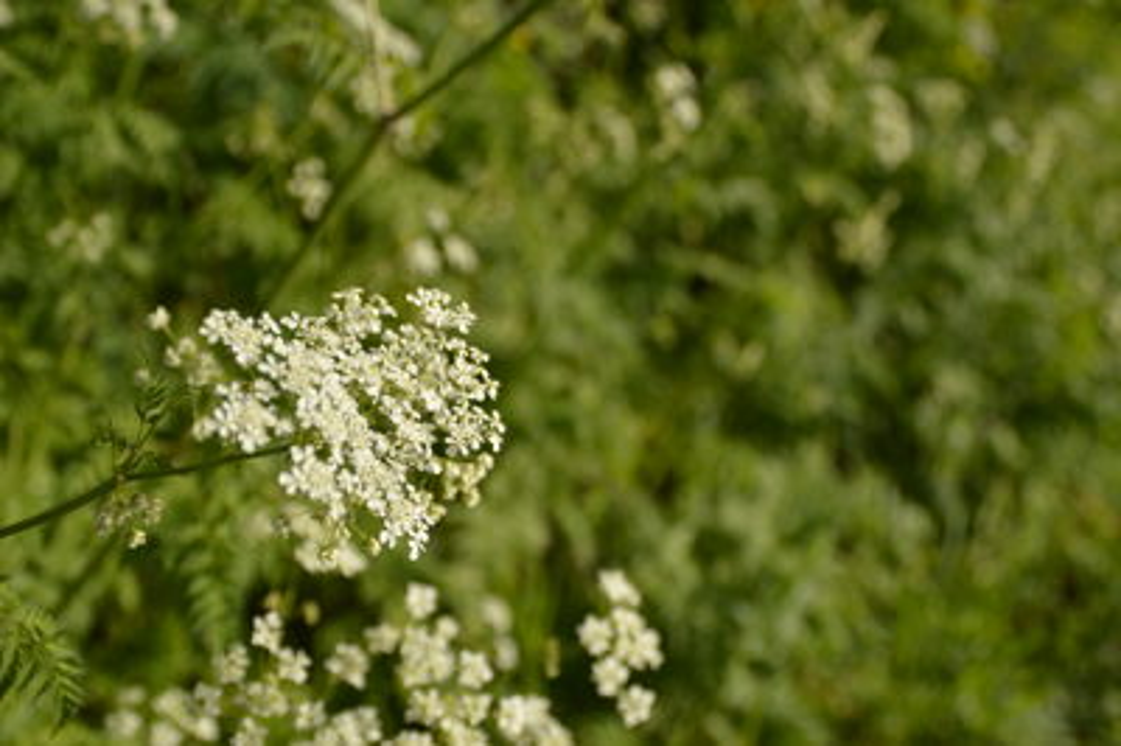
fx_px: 1307
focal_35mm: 42
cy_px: 373
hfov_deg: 46.4
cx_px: 560
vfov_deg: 31.8
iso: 100
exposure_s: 1/1000
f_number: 4
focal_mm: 28
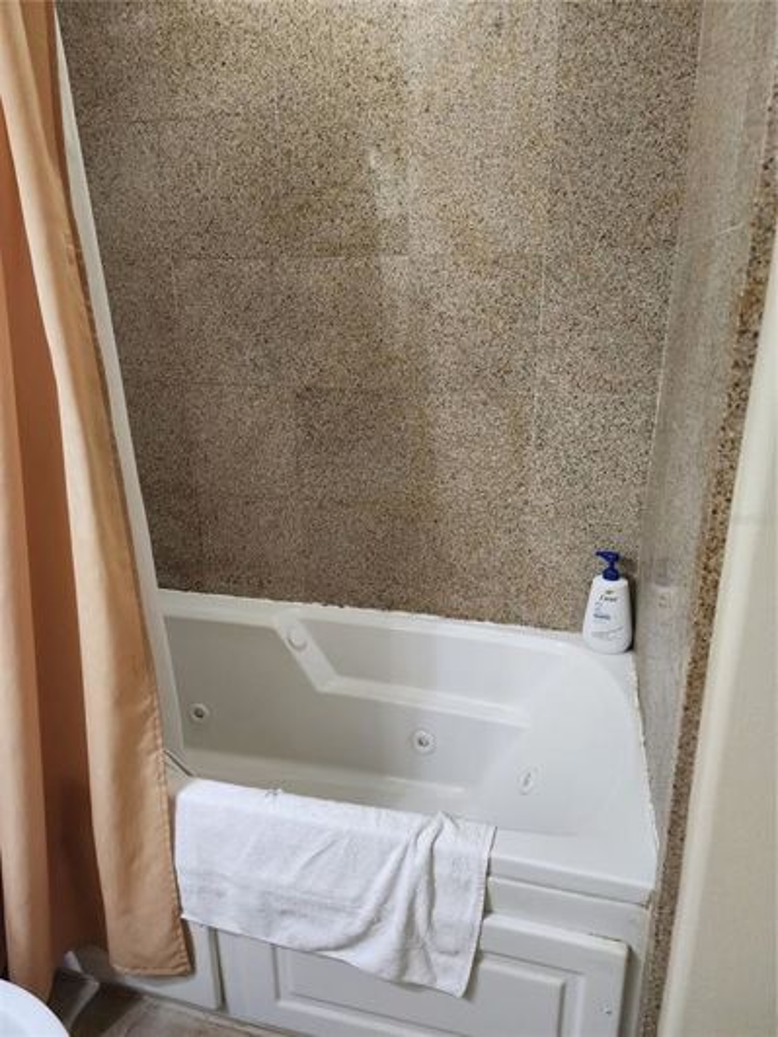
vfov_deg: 73.9
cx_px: 389
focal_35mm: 23
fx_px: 689
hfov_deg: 58.9
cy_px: 518
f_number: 1.8
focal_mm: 6.4
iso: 800
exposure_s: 1/120
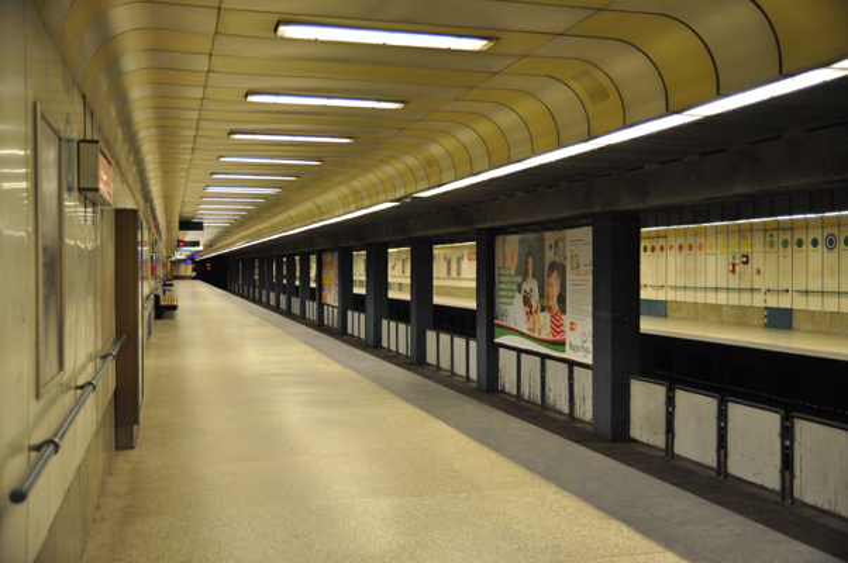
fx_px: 882
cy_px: 282
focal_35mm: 38
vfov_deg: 35.4
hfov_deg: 51.3
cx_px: 424
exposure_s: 1/50
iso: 800
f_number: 3.5
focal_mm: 25
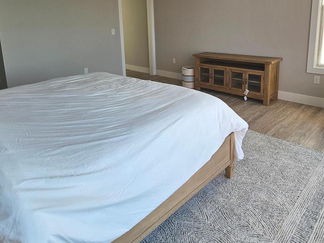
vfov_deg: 56.3
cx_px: 172
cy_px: 65
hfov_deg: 73.9
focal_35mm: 23
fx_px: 215
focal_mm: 2.2
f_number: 2.2
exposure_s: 1/346
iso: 50
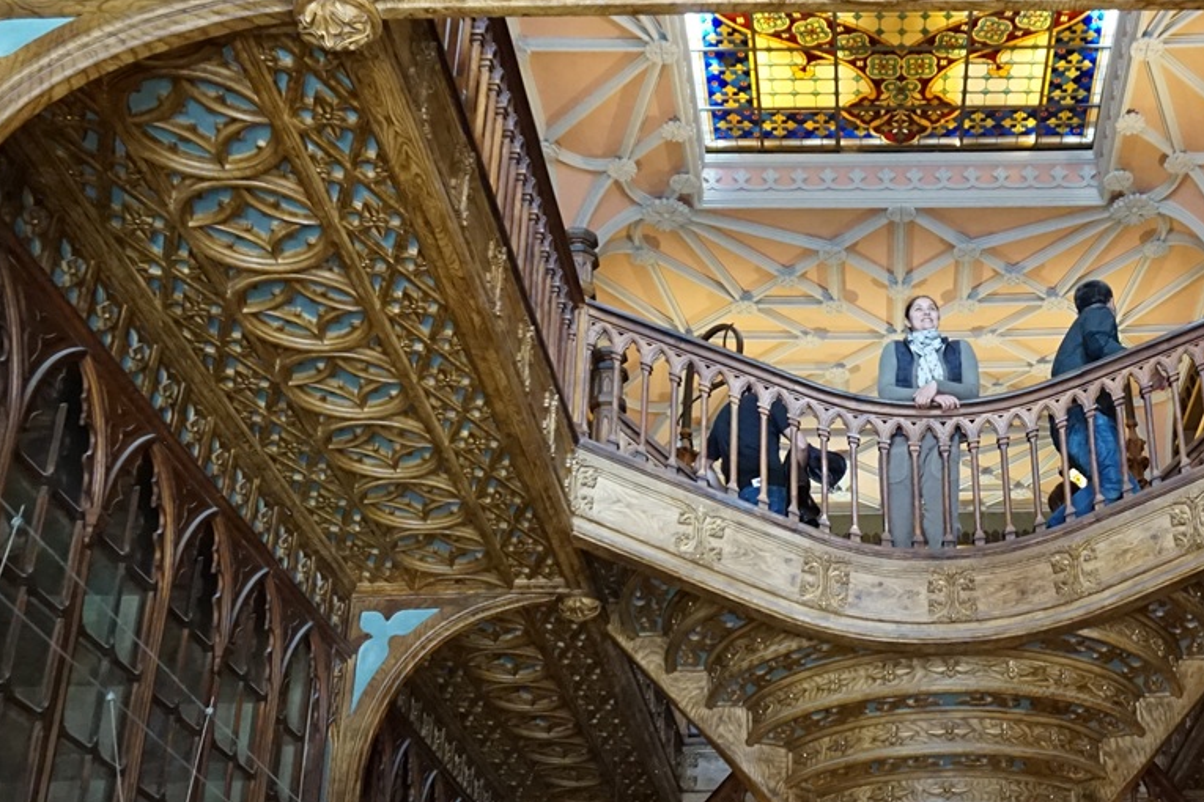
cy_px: 502
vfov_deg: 26.9
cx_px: 910
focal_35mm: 50
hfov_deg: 38.5
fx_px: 1671
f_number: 3.5
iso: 3200
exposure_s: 1/160
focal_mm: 17
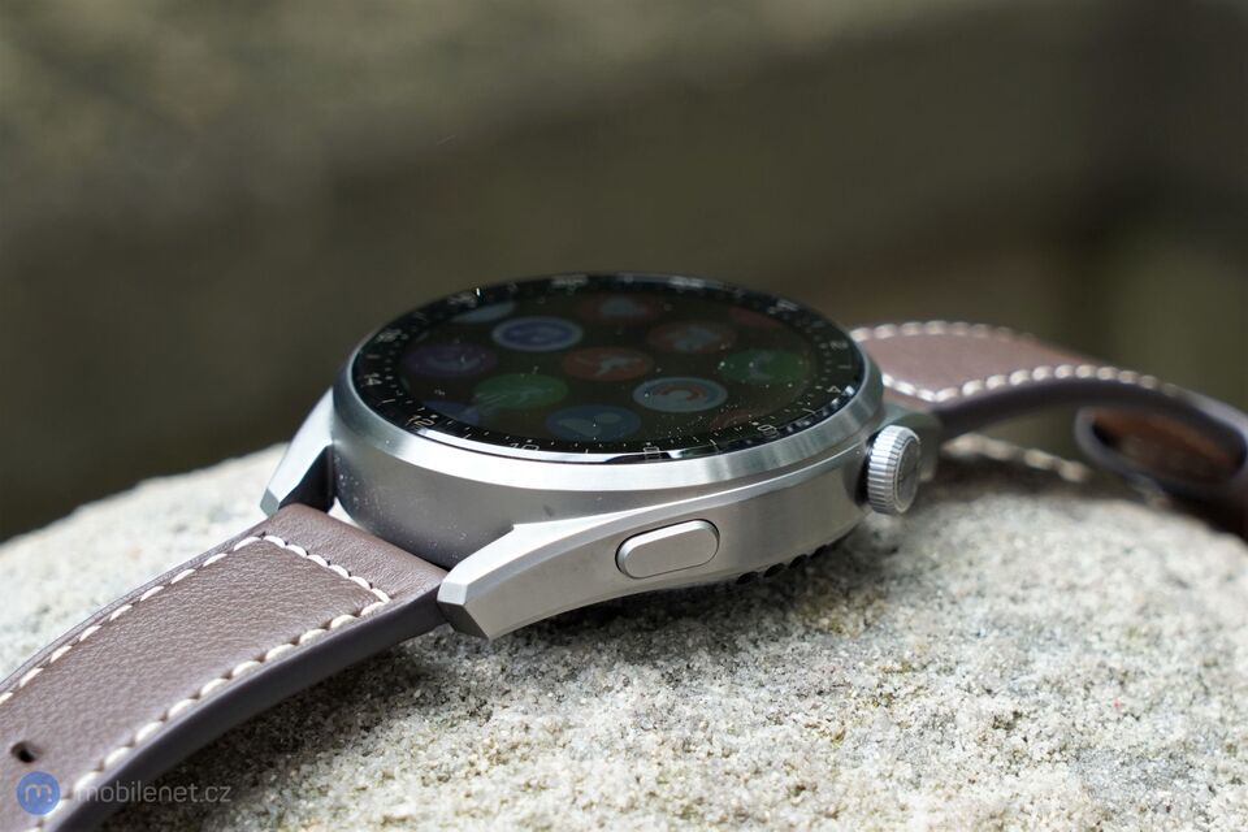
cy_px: 416
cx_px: 624
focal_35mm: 70
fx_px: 2426
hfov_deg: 28.8
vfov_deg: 19.5
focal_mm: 70
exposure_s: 1/160
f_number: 7.1
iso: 500
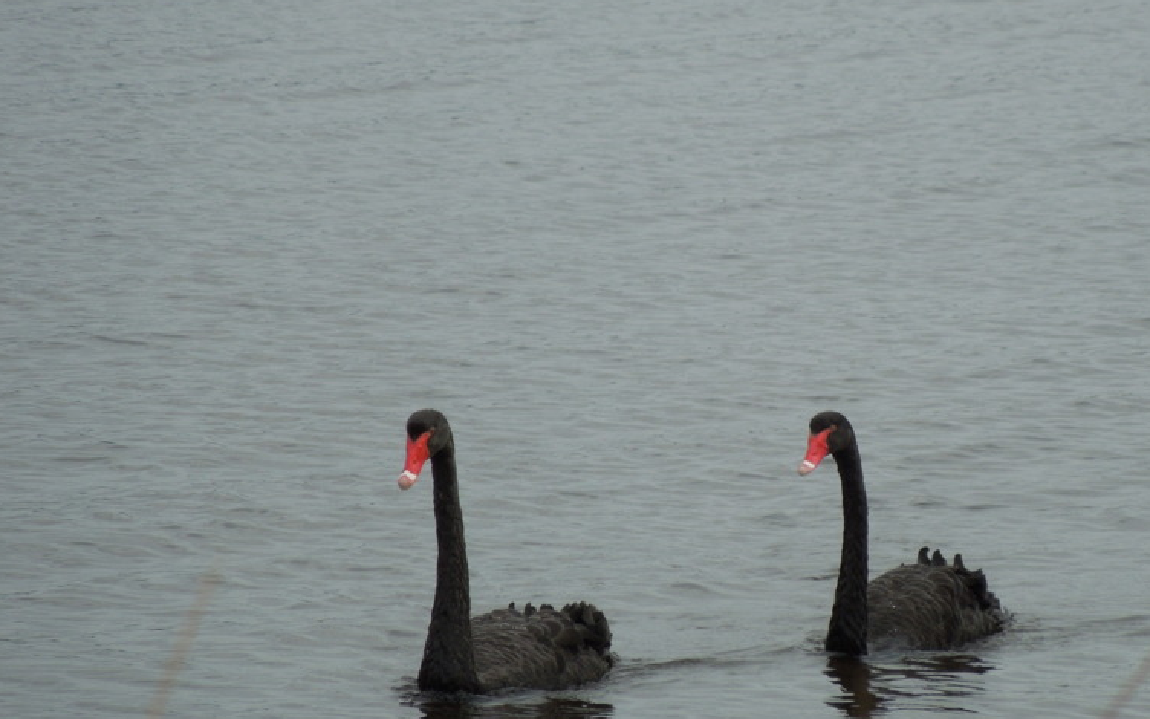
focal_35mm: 505
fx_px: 15827
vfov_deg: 2.6
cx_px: 752
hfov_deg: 4.2
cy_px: 384
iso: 100
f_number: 5.9
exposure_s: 1/320
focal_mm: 63
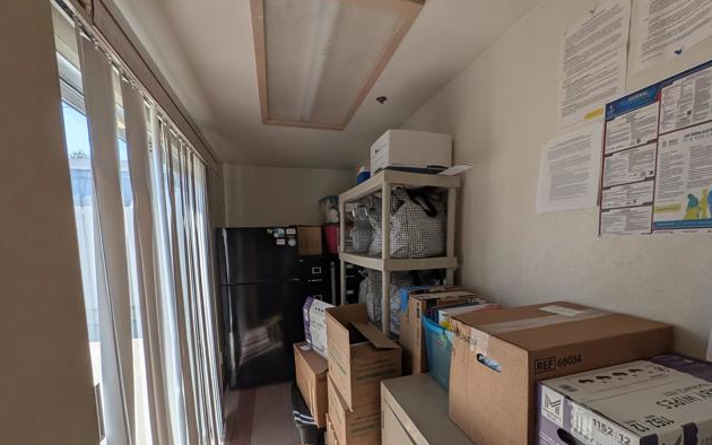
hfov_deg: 105.3
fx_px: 272
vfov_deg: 77.7
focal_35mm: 14
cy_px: 268
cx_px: 357
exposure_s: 1/435
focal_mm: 1.54
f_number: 2.2
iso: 32
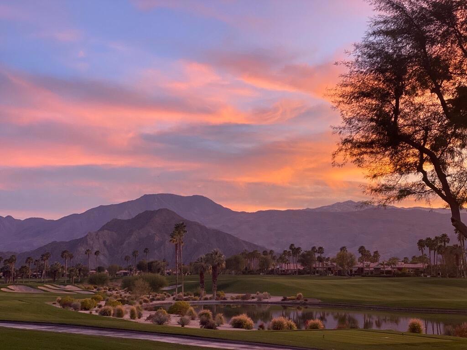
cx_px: 234
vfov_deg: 28.0
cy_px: 175
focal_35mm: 52
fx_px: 702
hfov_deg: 36.8
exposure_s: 1/122
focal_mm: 6
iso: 160
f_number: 2
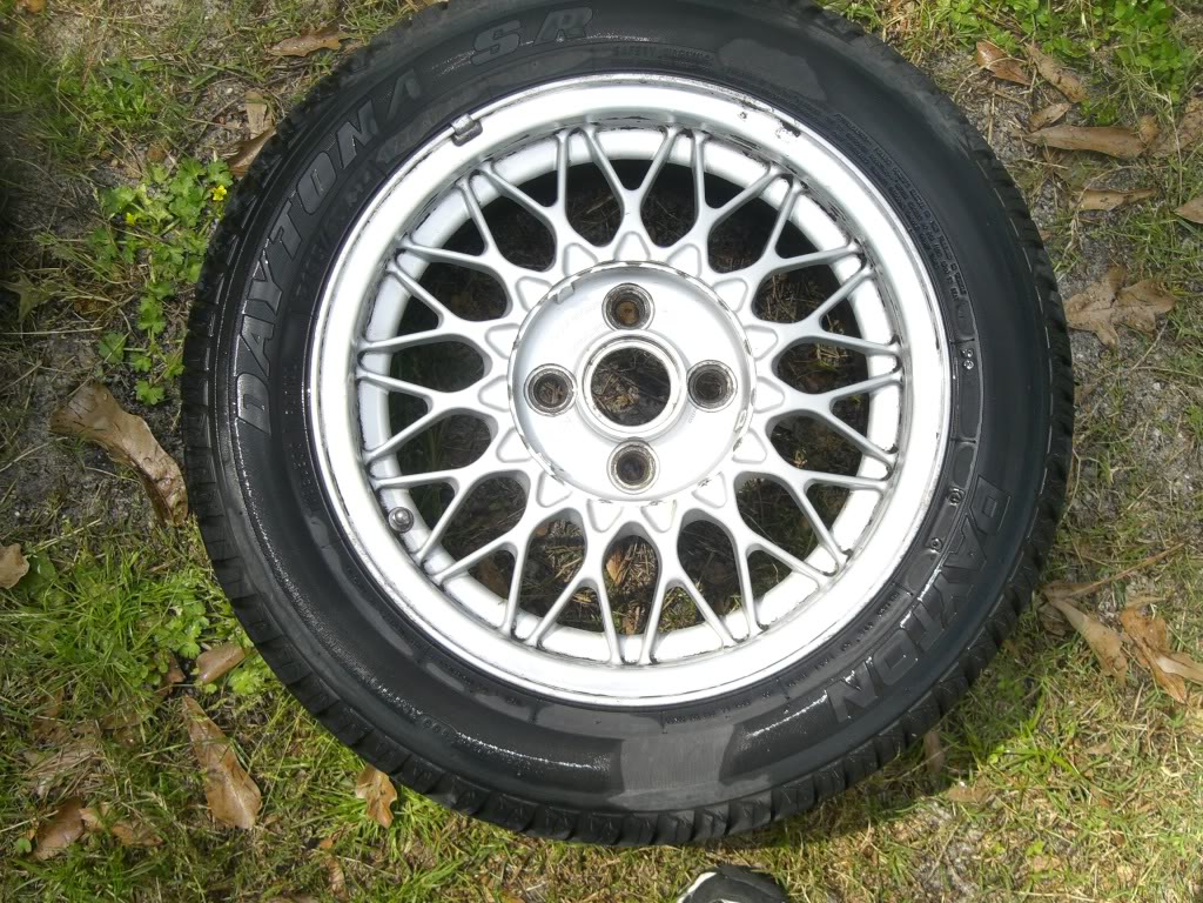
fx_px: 1321
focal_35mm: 38
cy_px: 452
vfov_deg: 37.7
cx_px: 602
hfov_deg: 49.0
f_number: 3.1
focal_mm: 6.3
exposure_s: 1/640
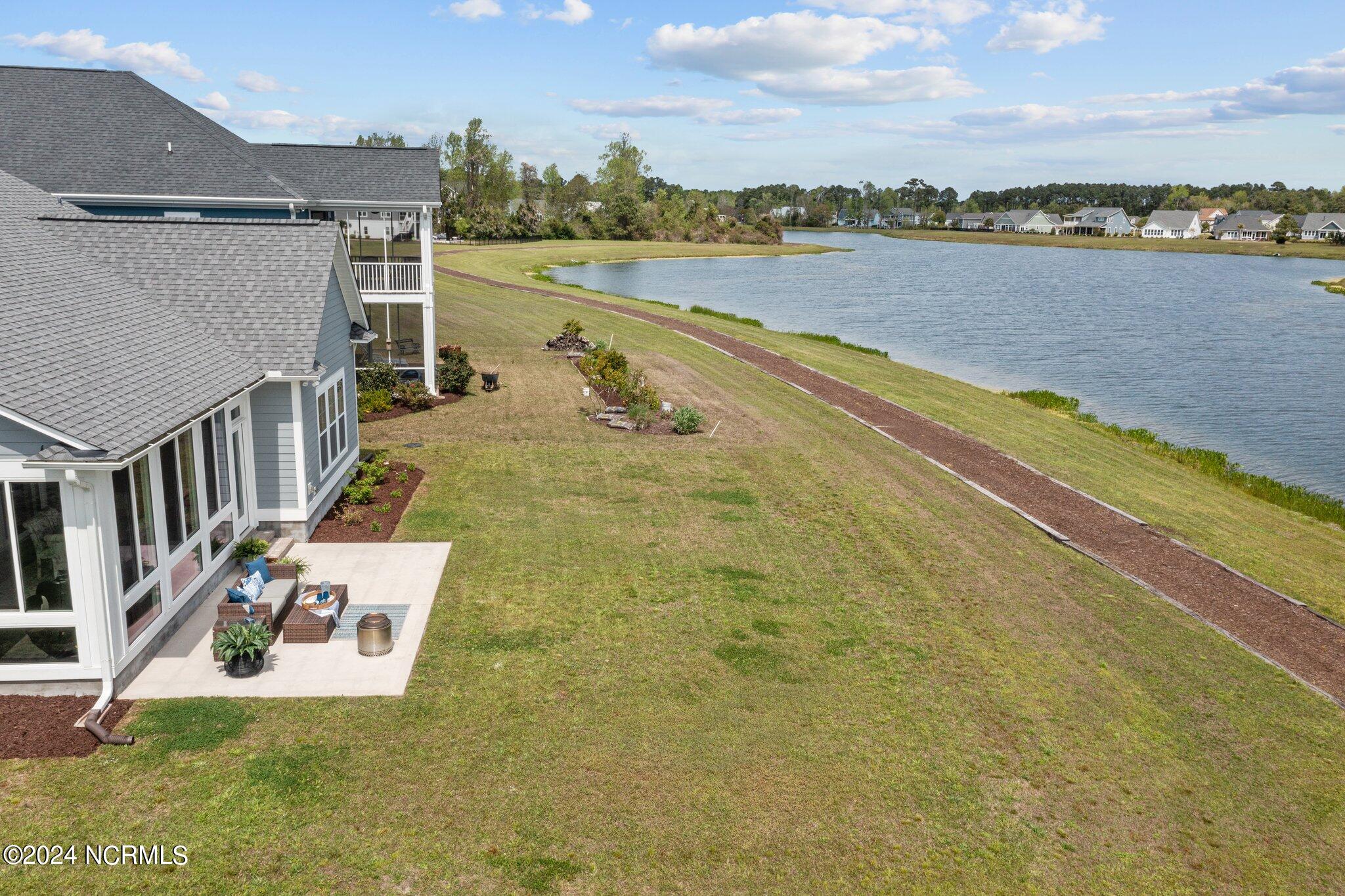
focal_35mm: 28
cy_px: 448
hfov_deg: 65.5
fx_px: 1046
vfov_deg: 46.4
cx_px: 672
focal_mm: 10.26
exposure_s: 1/200
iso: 100
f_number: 8
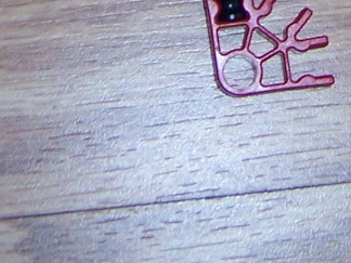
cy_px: -359
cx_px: 277
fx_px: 1602
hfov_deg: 12.5
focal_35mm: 158
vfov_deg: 8.6
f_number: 2.8
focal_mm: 5.5
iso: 80
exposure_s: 1/60
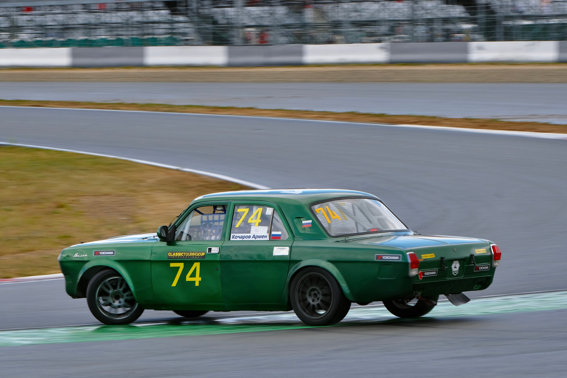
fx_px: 3118
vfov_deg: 6.9
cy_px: 189
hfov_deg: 10.4
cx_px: 284
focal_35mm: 198
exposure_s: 1/125
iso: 160
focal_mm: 132
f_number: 11
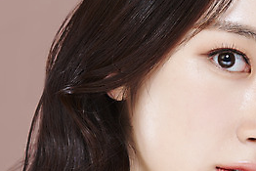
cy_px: 110
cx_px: 156
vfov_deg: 5.7
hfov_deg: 8.6
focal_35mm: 240
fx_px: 1708
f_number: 11
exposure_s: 1/125
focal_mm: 105
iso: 64
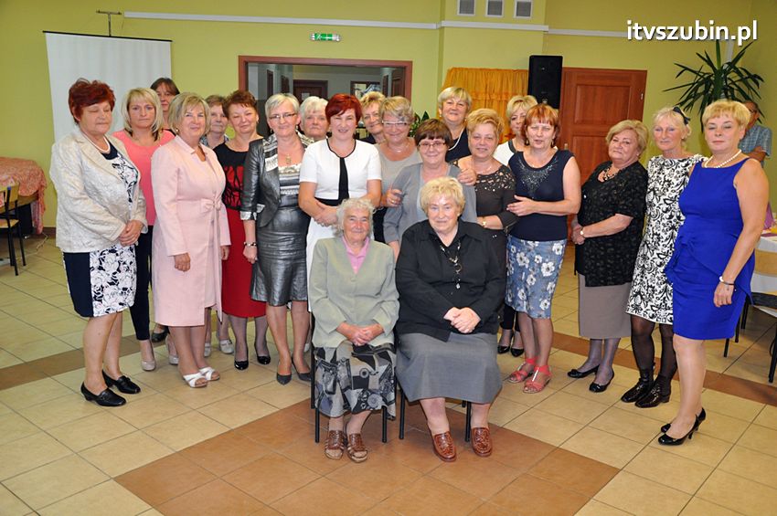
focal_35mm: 32
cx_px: 388
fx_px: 679
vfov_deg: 41.6
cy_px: 258
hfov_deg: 59.5
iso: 1000
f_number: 6.3
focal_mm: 21
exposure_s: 1/60
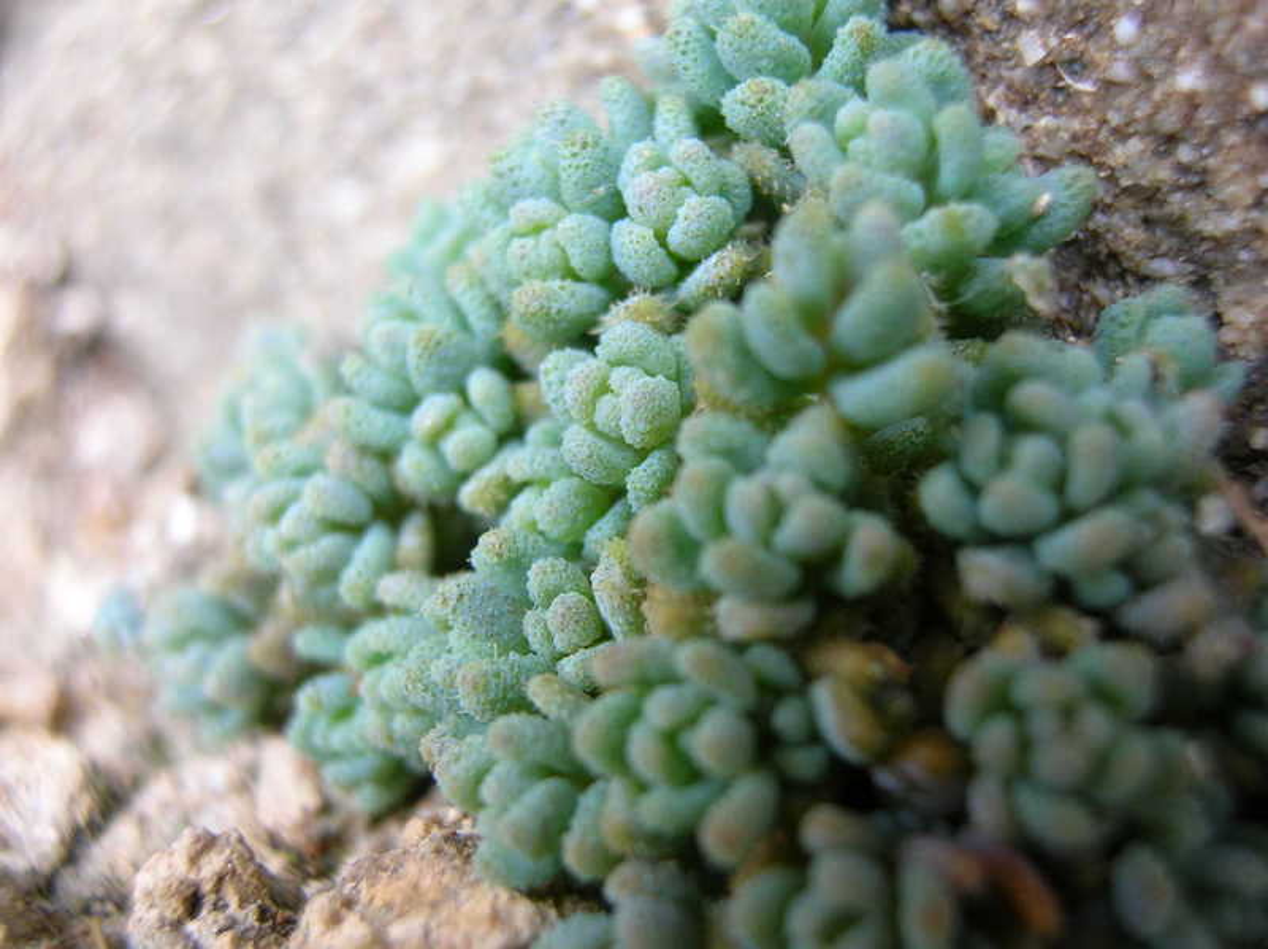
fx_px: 2123
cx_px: 634
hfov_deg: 33.3
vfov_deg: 25.2
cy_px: 474
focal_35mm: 58
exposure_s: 1/6.1
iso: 50
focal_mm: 9.6
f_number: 3.1
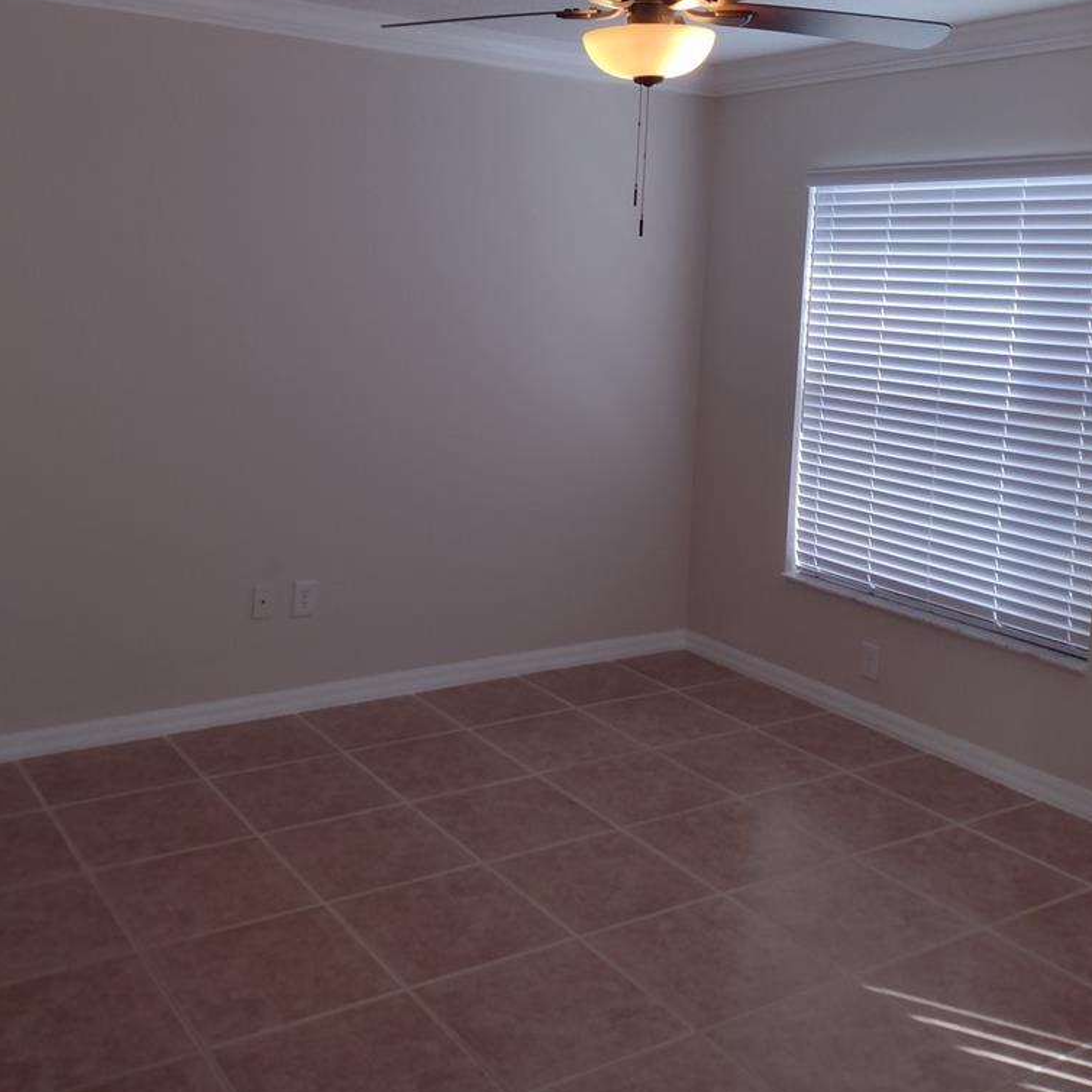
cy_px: 406
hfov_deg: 43.8
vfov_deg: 43.5
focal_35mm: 38
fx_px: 1356
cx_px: 578
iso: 100
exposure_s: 1/125
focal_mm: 4.71
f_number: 1.7
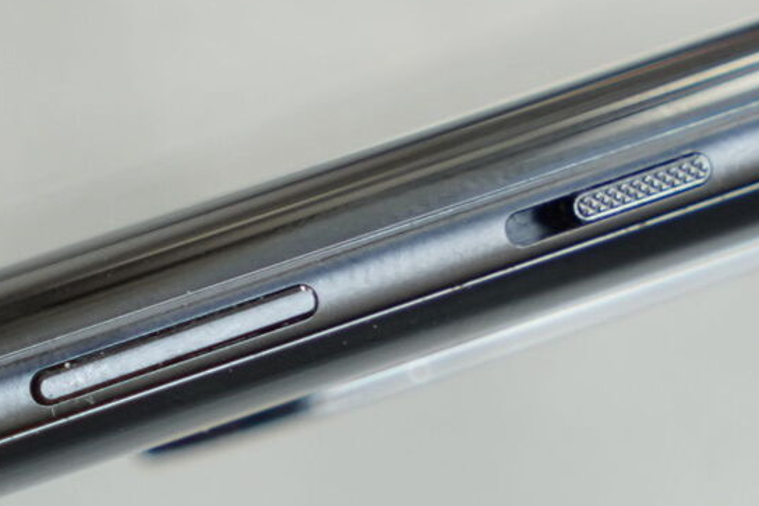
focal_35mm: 247
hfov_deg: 8.3
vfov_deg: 5.6
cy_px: 215
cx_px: 439
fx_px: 5209
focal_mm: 70
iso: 640
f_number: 5.6
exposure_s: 1/160
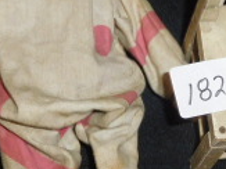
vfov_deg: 15.1
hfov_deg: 19.1
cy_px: 97
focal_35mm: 98
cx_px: 255
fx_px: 639
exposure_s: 1/30
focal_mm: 4.5
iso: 200
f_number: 3.4
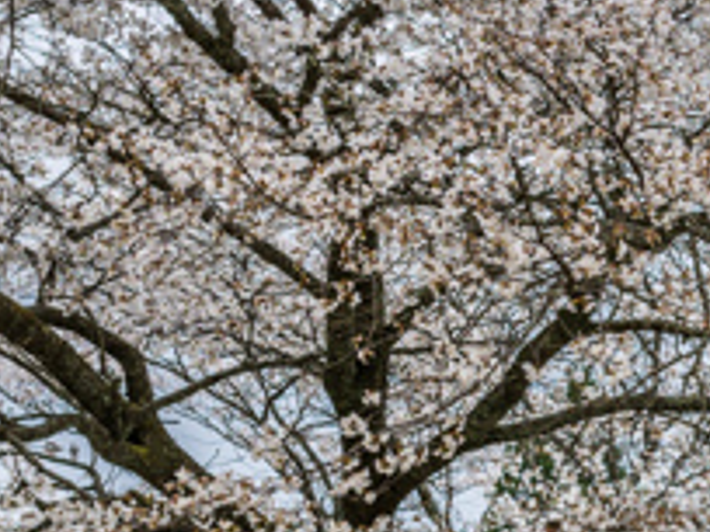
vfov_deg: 8.8
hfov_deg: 11.4
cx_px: 870
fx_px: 3466
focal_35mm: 169
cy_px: 370
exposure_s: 1/125
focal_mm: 35
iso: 100
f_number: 5.6
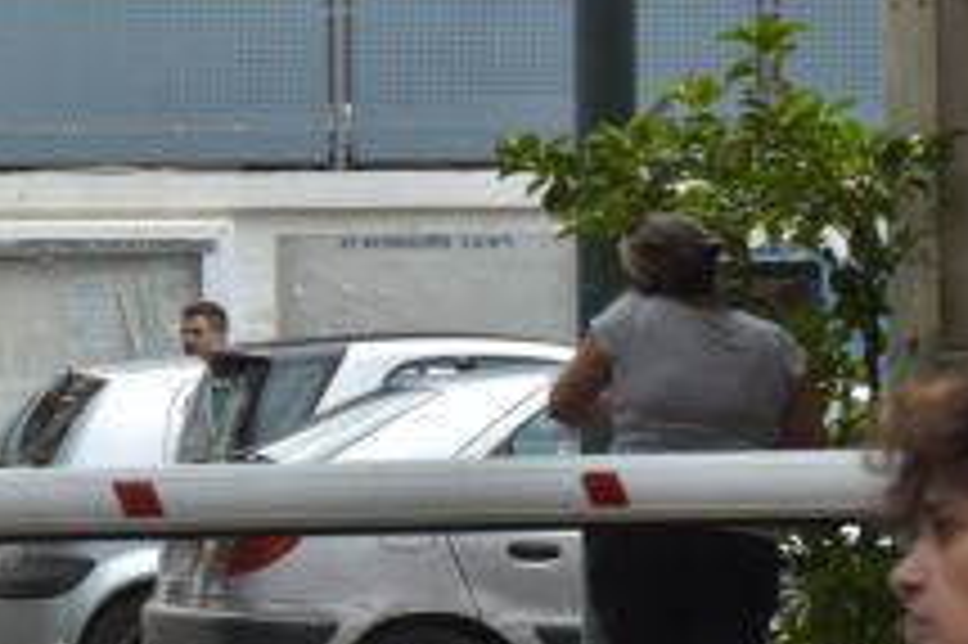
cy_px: 200
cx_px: -450
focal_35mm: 358
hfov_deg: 5.7
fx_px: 9619
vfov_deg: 3.8
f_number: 18
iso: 1100
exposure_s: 1/320
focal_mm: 120
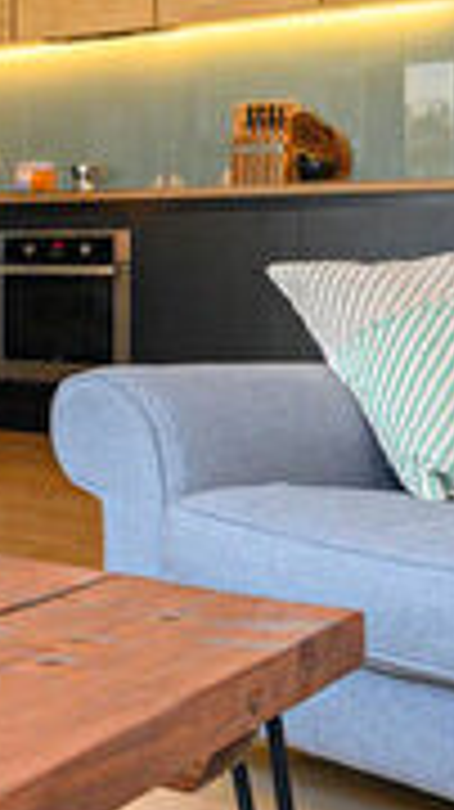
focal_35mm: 65
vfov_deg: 32.3
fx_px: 1394
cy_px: 324
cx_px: -369
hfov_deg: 15.7
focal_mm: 16
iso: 500
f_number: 8
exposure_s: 1/30
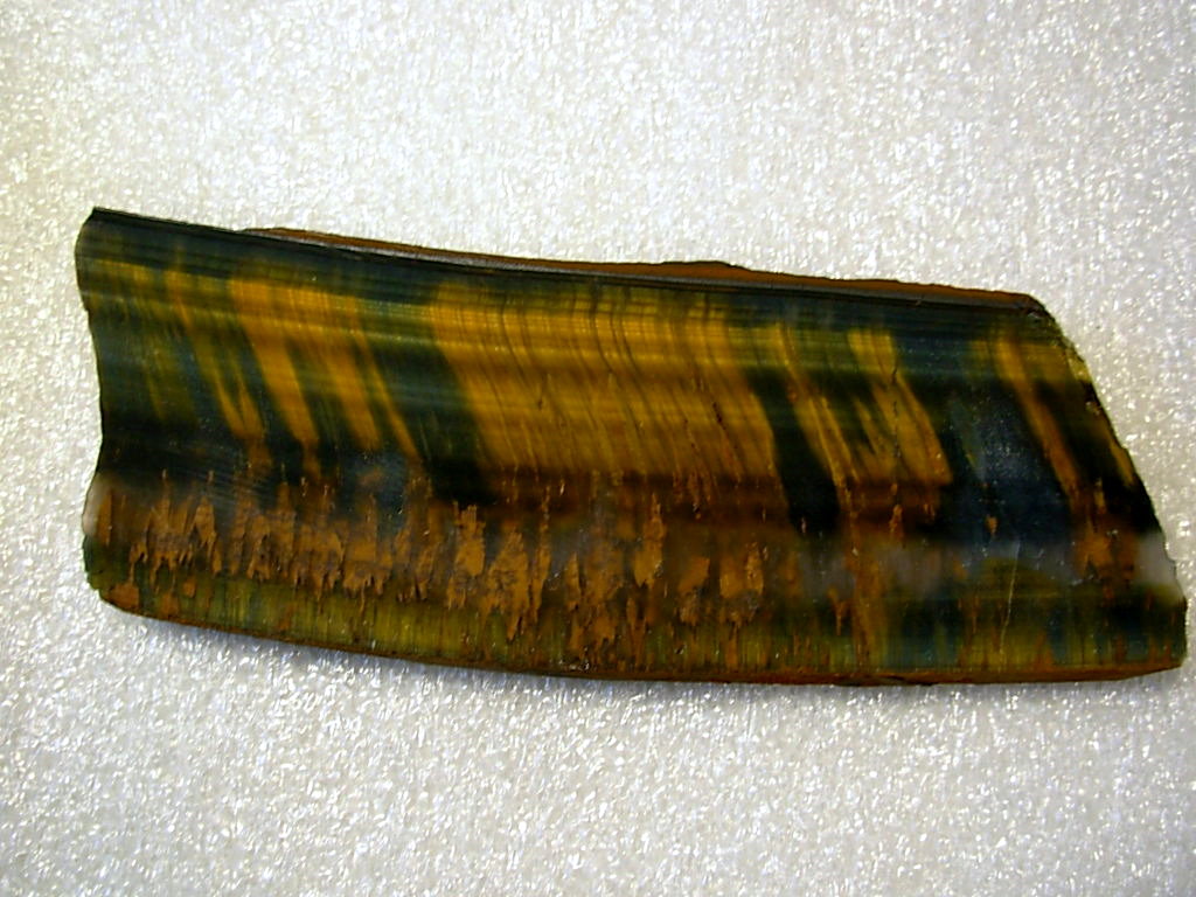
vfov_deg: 37.7
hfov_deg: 49.0
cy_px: 448
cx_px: 598
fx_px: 1313
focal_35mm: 38
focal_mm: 6.3
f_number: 2.9
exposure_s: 1/17
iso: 50
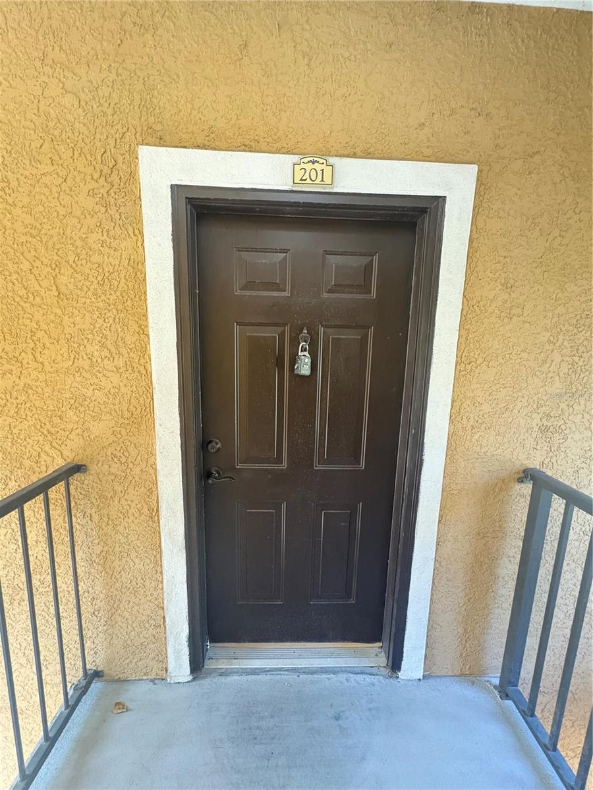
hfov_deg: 85.7
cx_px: 296
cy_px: 395
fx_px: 320
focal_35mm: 14
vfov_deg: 102.1
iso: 800
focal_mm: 2.22
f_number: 2.2
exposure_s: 1/60
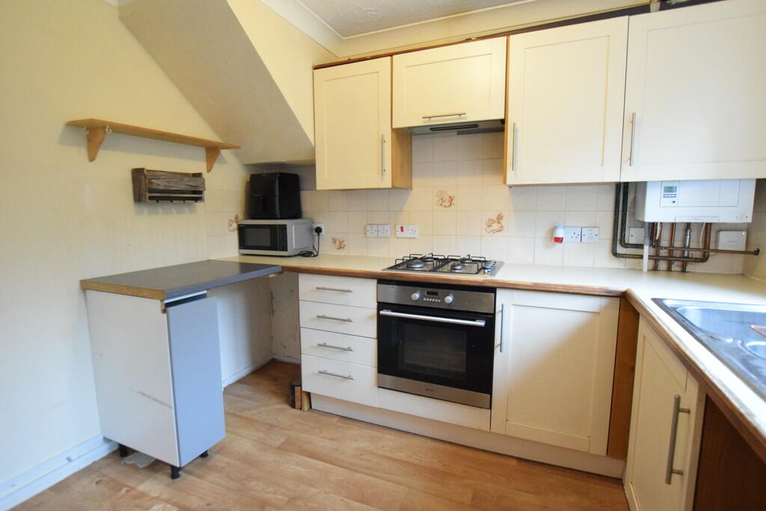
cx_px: 383
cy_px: 256
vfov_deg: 69.7
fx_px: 367
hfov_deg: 92.4
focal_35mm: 17
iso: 6400
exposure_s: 1/80
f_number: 4.5
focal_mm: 11.5
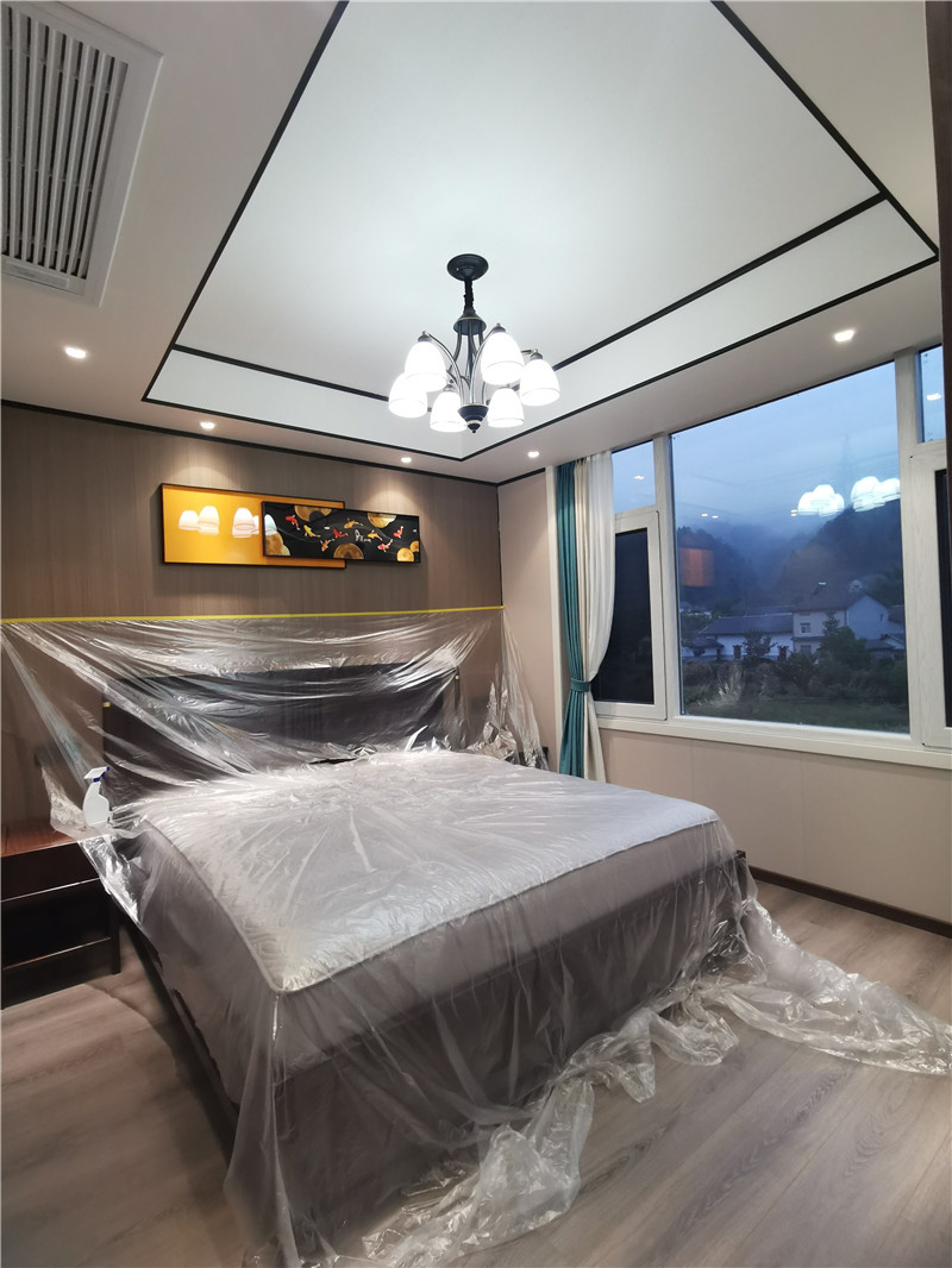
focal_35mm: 17
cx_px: 476
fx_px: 623
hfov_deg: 74.8
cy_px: 634
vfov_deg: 91.0
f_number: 2.2
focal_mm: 2.26
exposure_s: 1/33.3
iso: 320
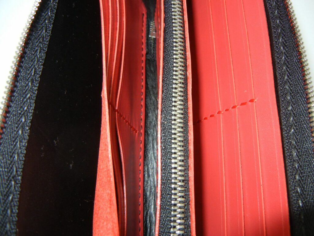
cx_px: 157
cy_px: 118
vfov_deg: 46.8
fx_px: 272
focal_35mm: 30
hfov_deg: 60.0
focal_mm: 5.4
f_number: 7
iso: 200
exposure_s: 1/30
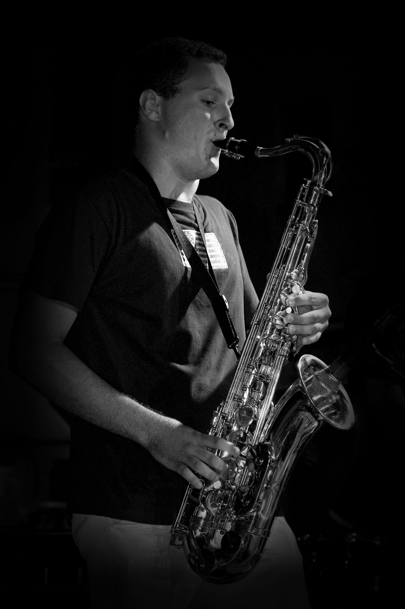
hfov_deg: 13.0
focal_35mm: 105
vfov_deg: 19.5
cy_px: 304
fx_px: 1775
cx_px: 202
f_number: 8
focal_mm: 70
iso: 1600
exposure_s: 1/30
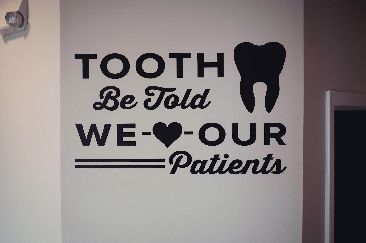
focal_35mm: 35
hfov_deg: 54.5
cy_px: 122
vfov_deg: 37.8
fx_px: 356
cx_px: 183
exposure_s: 1/500
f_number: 1.8
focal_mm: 35
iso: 500
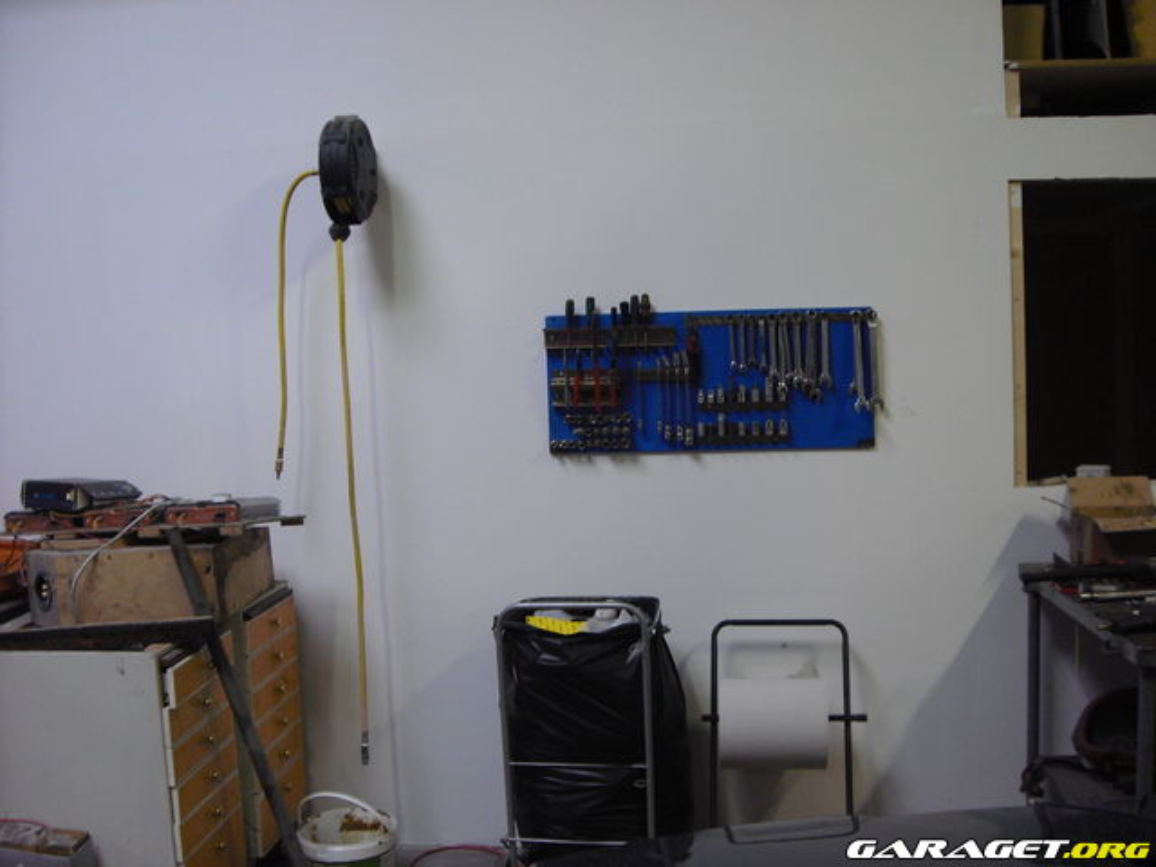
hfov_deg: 50.1
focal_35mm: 37
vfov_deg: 38.7
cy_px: 434
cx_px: 578
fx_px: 1236
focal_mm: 6.2
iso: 200
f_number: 2.7
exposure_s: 1/13
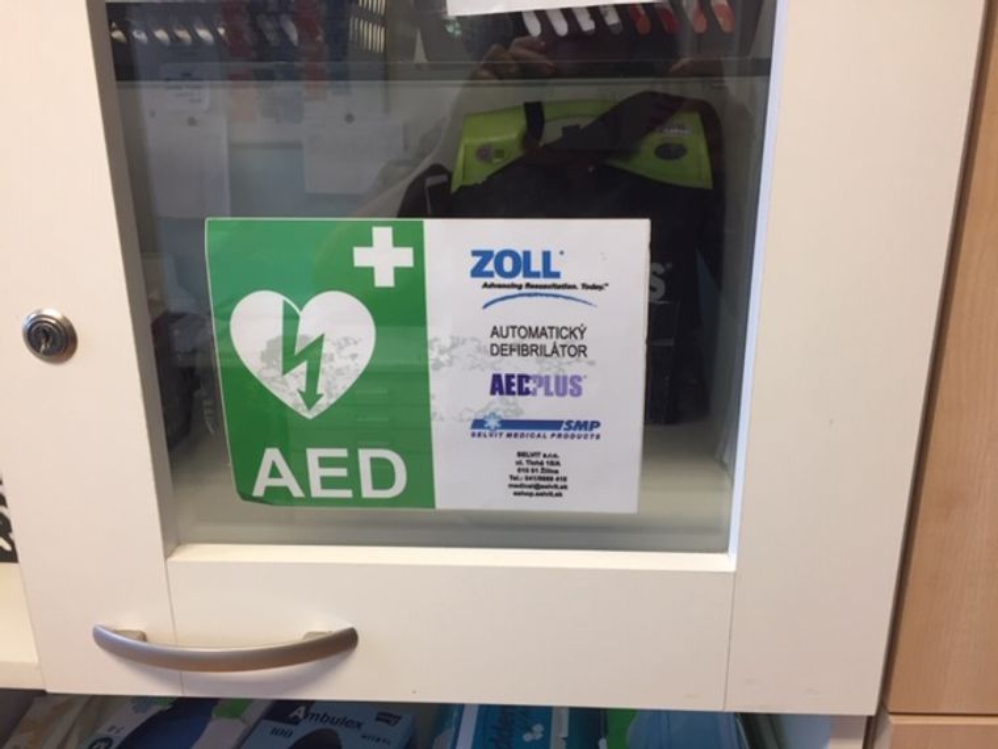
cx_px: 499
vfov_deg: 48.2
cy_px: 374
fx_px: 836
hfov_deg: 61.7
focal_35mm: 29
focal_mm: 4.15
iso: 100
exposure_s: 1/33
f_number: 2.2
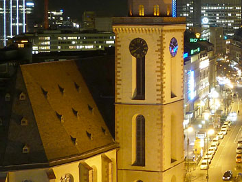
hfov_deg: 19.9
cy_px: 26
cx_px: 310
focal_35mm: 91
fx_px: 636
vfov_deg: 16.1
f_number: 3.5
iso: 80
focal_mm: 5.3
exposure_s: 2
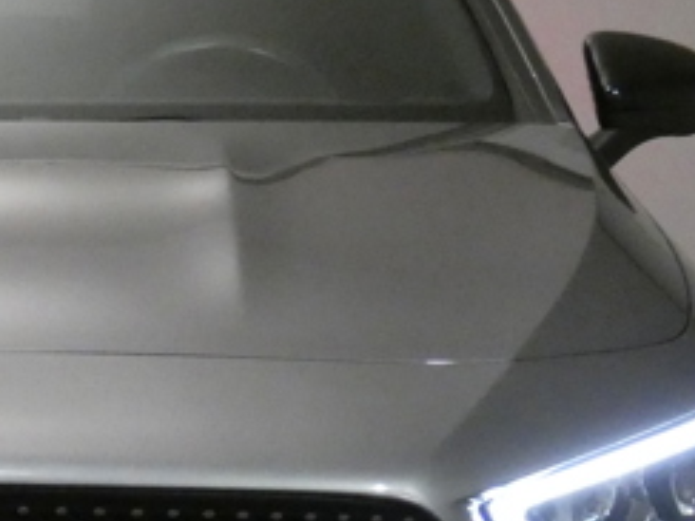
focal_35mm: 216
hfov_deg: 9.1
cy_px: 493
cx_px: -54
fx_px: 4337
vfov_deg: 6.9
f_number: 4.2
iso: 1600
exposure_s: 1/80
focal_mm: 11.9
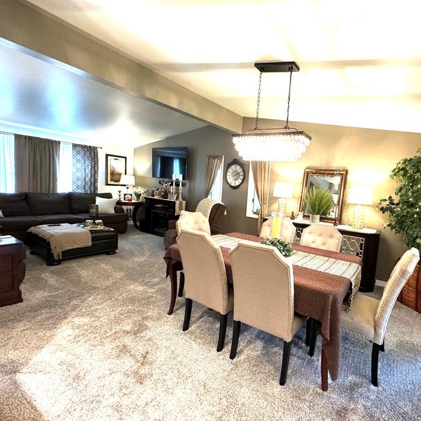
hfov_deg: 81.9
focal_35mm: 17
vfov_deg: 84.0
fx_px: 234
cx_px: 271
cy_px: 208
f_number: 2.2
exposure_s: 1/60
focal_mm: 2.22
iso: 500
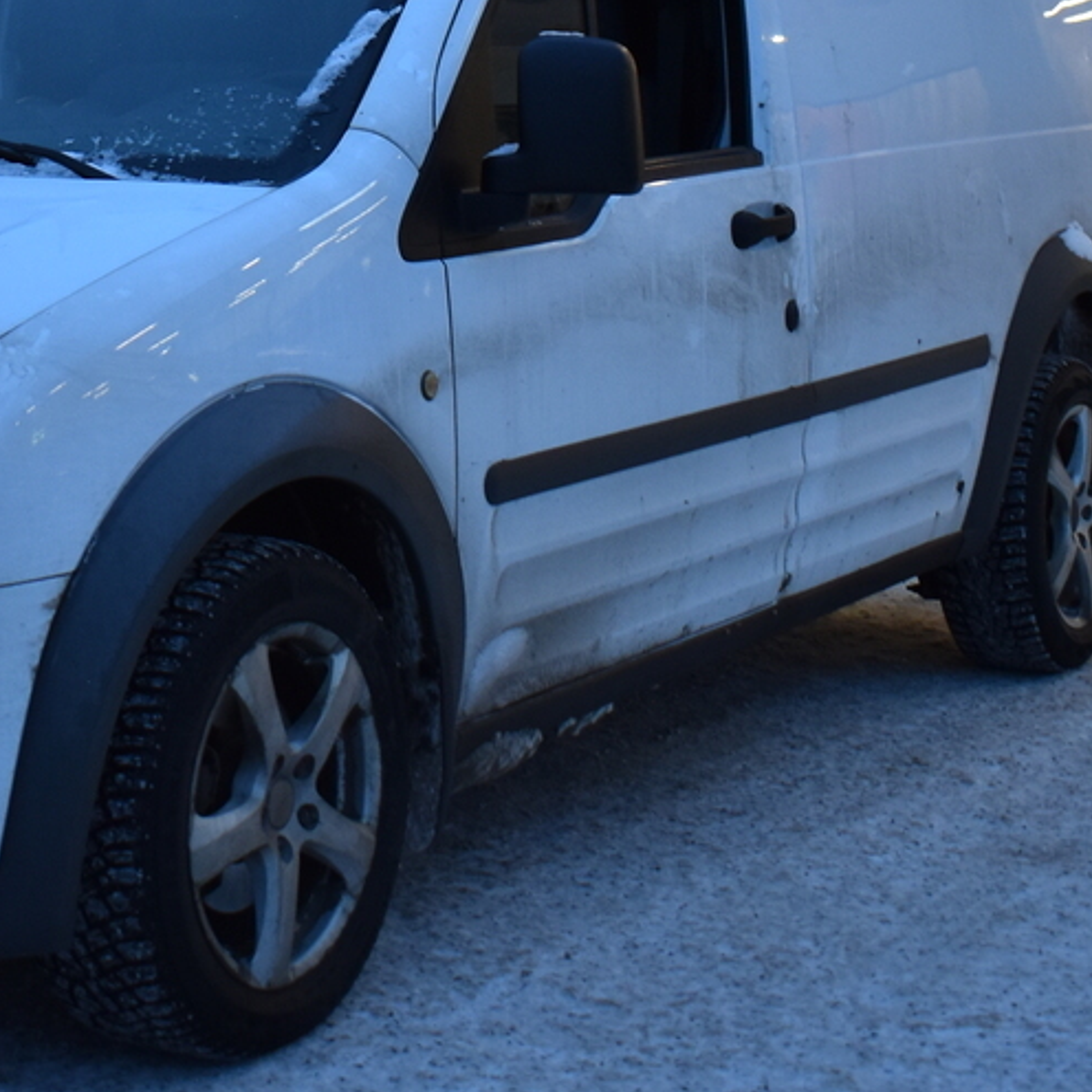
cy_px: 37
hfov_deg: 19.4
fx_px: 3119
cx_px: 62
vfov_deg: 19.4
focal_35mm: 87
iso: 450
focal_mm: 21
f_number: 4
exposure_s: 1/60
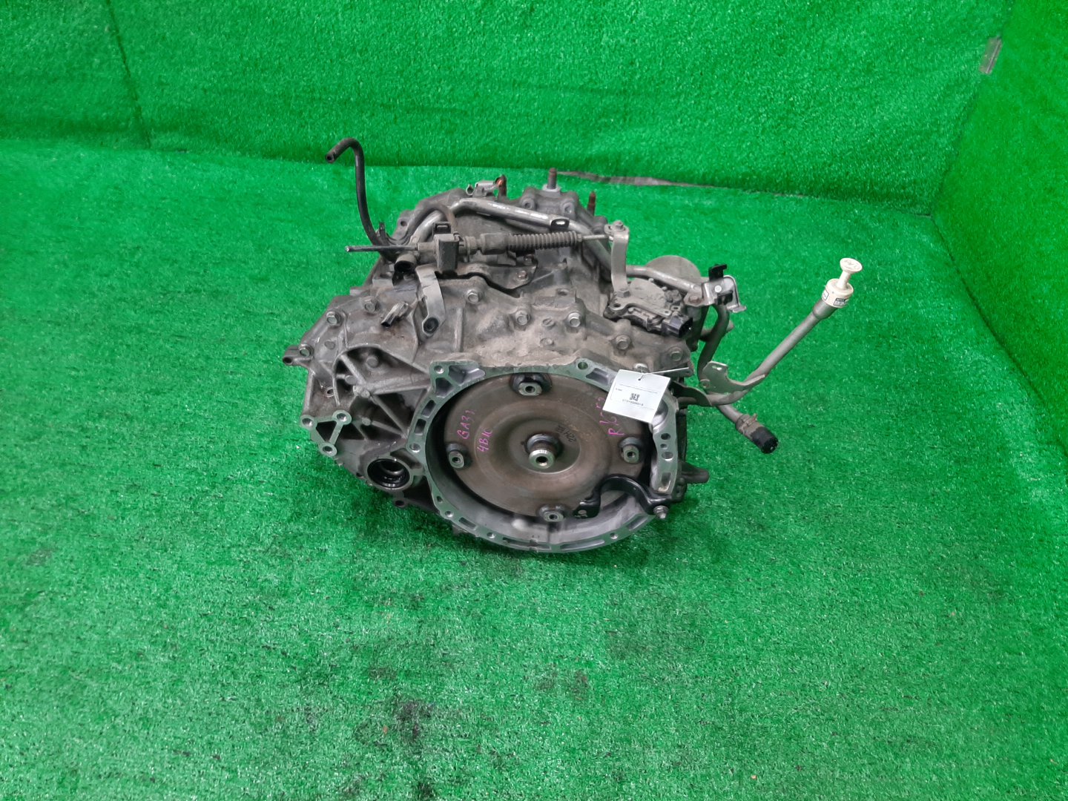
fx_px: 802
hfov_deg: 67.3
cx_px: 534
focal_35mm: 26
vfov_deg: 53.1
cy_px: 400
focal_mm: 3.93
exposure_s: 1/50
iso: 102
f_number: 1.7
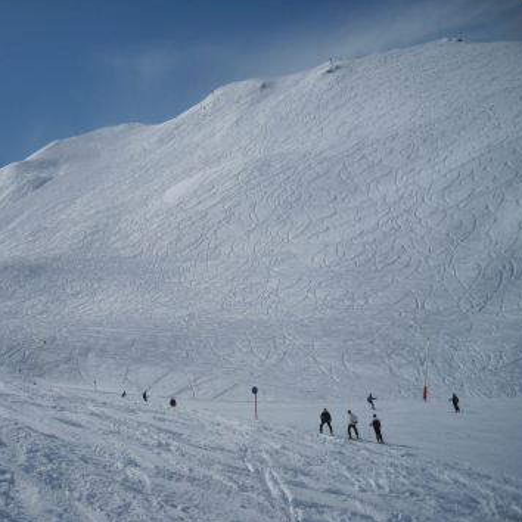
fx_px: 717
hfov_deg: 39.7
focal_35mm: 42
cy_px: 261
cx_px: 187
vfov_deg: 40.0
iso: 64
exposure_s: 1/1476
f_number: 5.6
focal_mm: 5.7
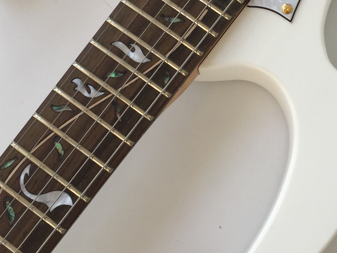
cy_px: 46
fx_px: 691
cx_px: 240
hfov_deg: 27.1
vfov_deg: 20.5
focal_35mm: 71
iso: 32
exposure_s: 1/166
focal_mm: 4.15
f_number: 2.2
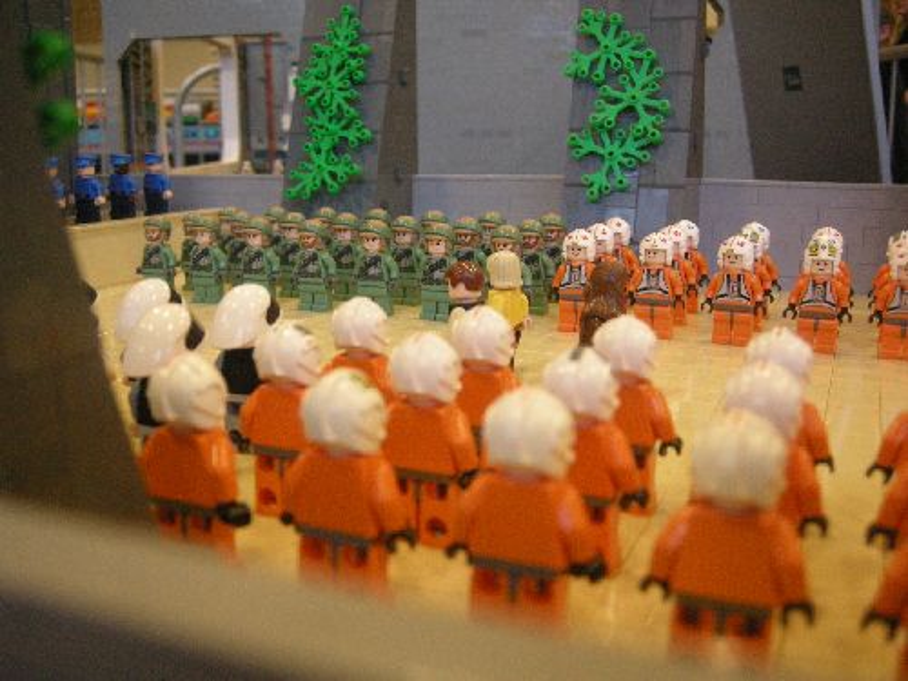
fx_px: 944
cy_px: 340
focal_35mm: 36
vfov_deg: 39.7
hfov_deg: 51.4
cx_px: 454
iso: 400
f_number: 2.7
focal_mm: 7.5
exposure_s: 1/28
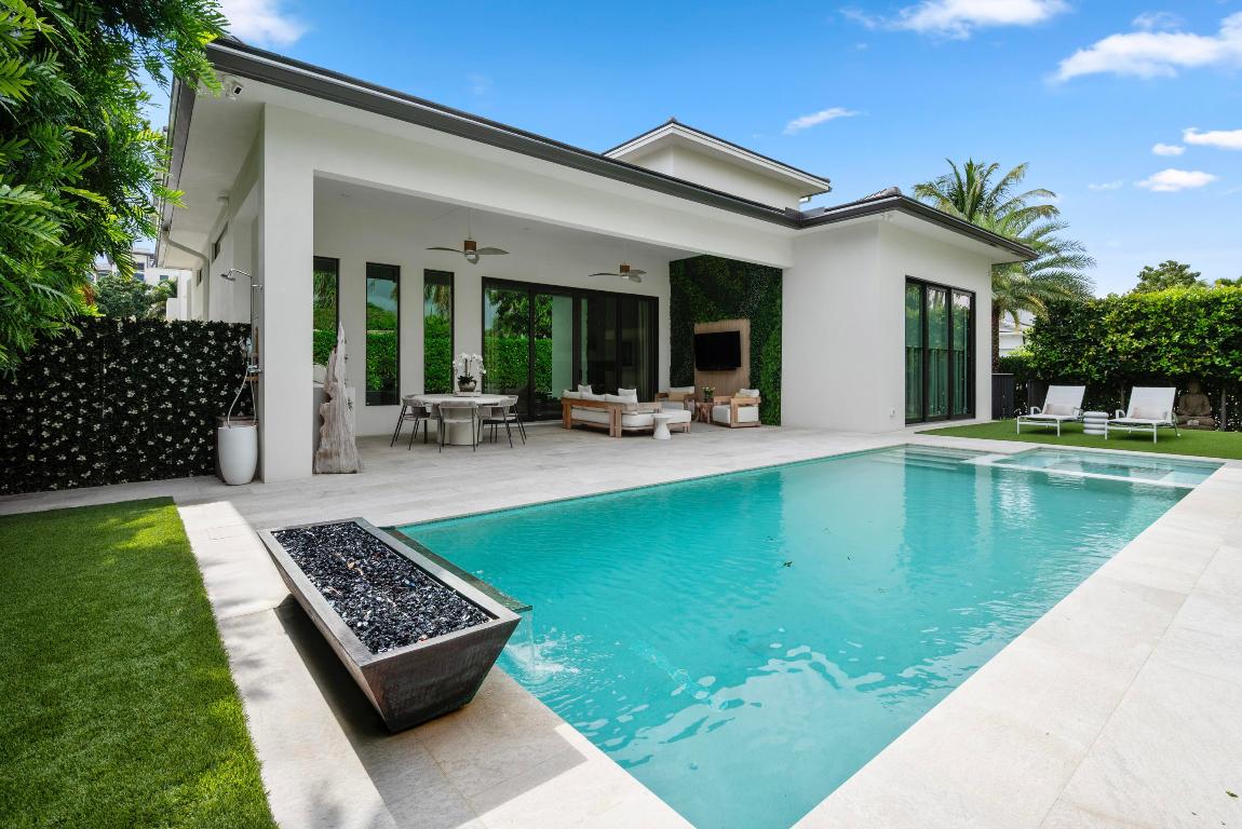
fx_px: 552
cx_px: 621
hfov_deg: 96.7
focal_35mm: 16
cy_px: 414
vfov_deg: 73.8
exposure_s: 1/400
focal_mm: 16
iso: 100
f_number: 7.1
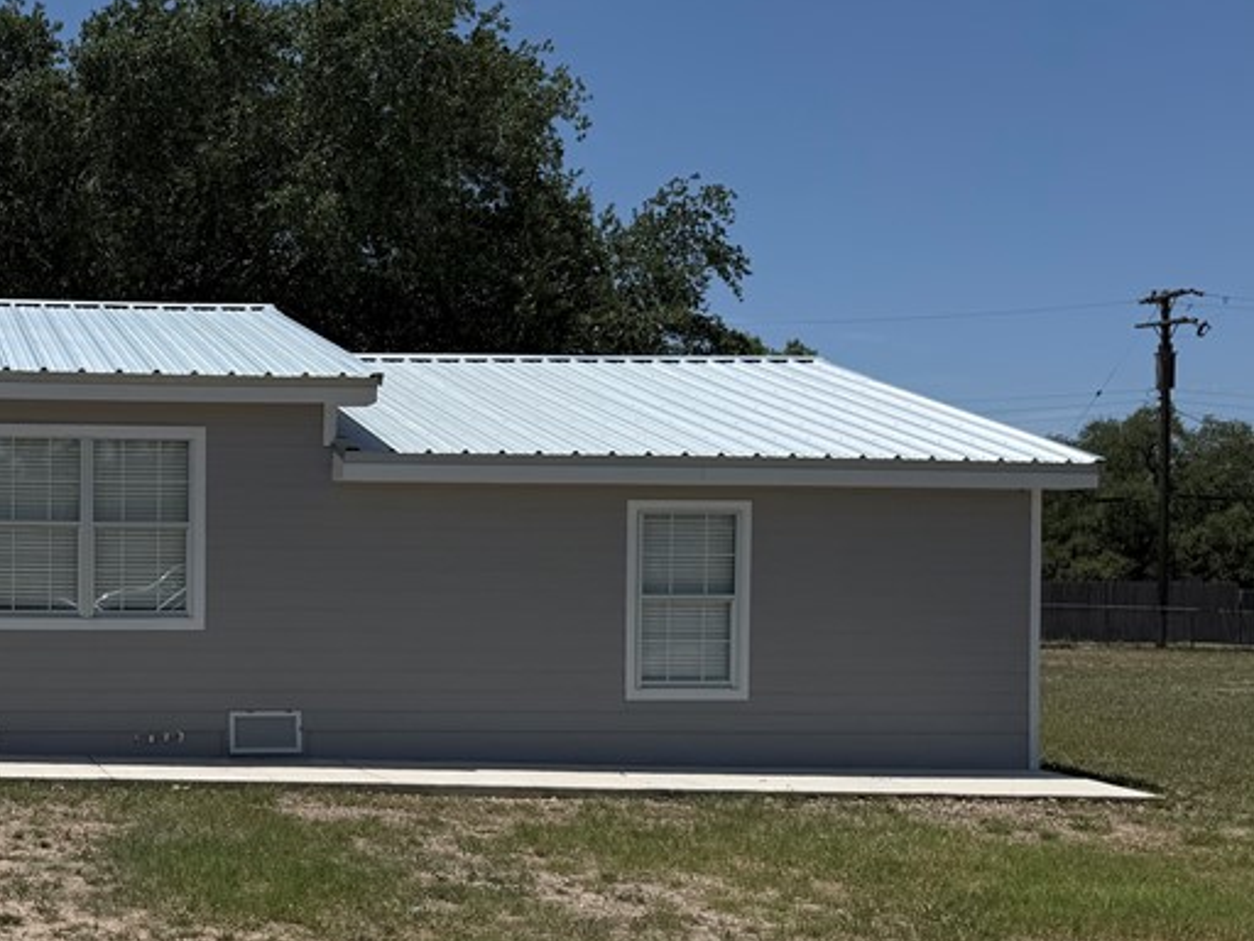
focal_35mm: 48
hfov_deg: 36.5
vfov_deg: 30.1
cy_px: 618
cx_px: 69
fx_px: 1739
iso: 80
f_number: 1.78
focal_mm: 6.76
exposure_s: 1/9091
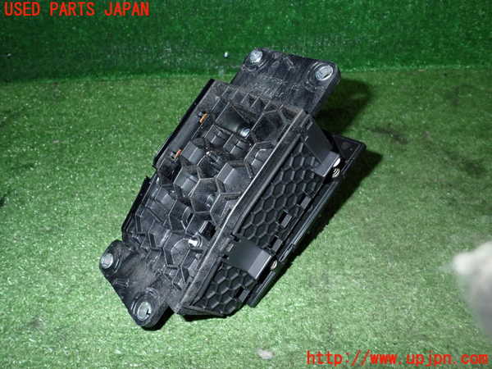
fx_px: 355
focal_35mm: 25
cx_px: 246
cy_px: 184
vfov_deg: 54.9
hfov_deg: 69.4
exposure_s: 1/100
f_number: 8
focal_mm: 4.5
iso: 640
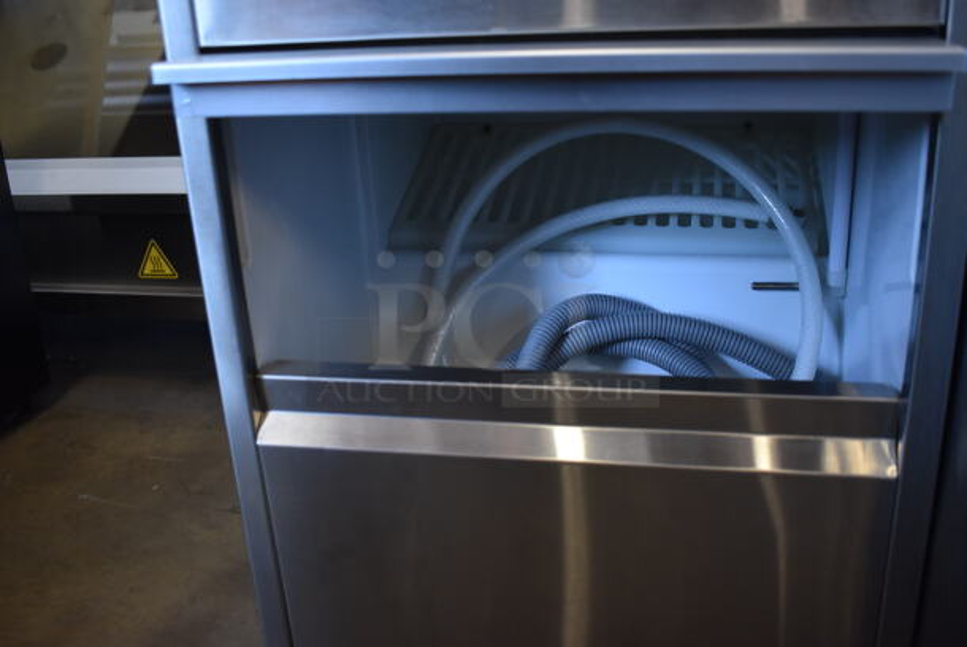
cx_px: 484
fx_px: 928
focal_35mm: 34
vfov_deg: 38.4
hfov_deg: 55.1
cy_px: 324
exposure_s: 1/125
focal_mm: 23
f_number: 3.8
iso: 1100
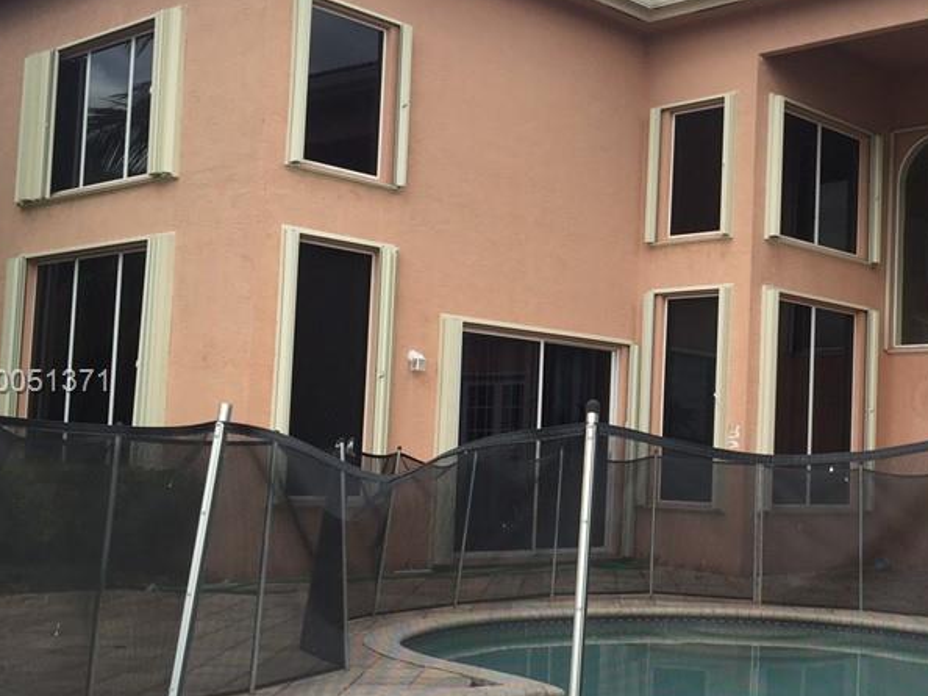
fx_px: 1340
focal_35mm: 50
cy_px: 383
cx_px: 750
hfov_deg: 36.8
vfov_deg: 29.1
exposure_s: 1/1068
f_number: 2.2
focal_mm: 4.15
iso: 32
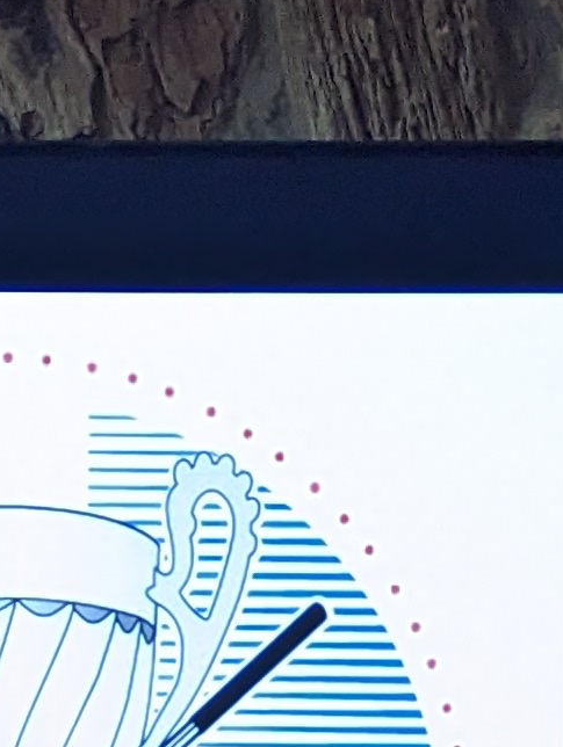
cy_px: 1833
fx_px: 3288
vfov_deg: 10.9
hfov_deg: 9.8
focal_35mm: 152
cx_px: 138
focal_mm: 6.81
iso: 397
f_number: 1.85
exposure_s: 1/120
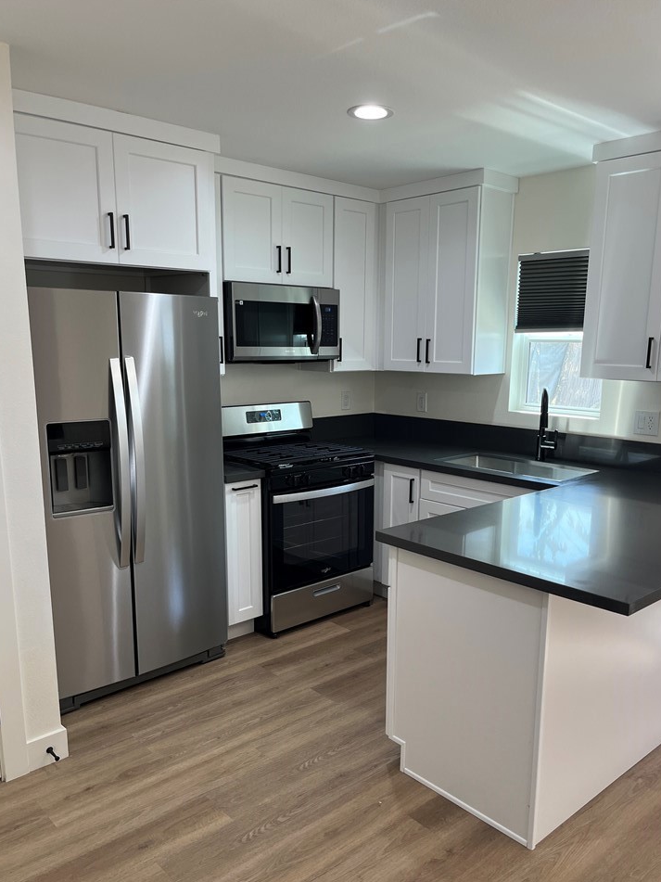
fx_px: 713
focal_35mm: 28
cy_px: 468
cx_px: 332
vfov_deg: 63.4
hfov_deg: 49.7
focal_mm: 5.1
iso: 80
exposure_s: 1/120
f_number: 1.6
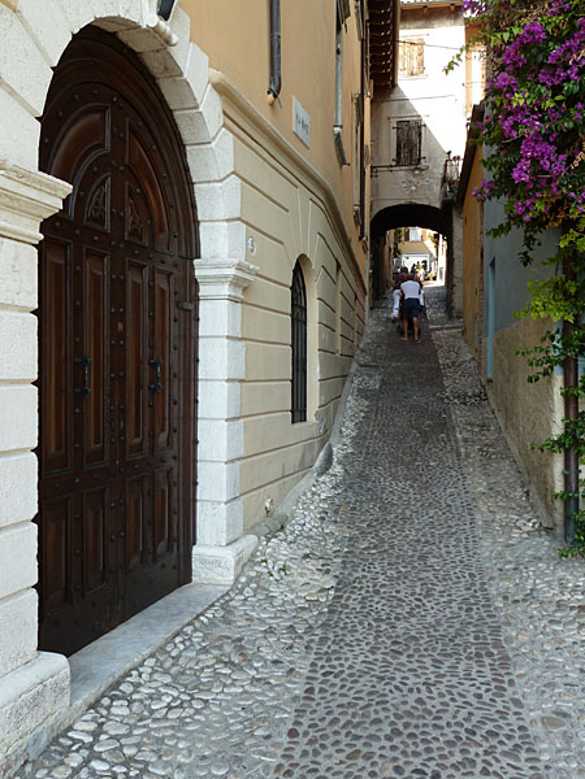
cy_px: 390
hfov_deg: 44.2
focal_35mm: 32
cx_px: 292
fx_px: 721
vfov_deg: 56.8
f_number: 4
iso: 80
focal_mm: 5.3
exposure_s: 1/125
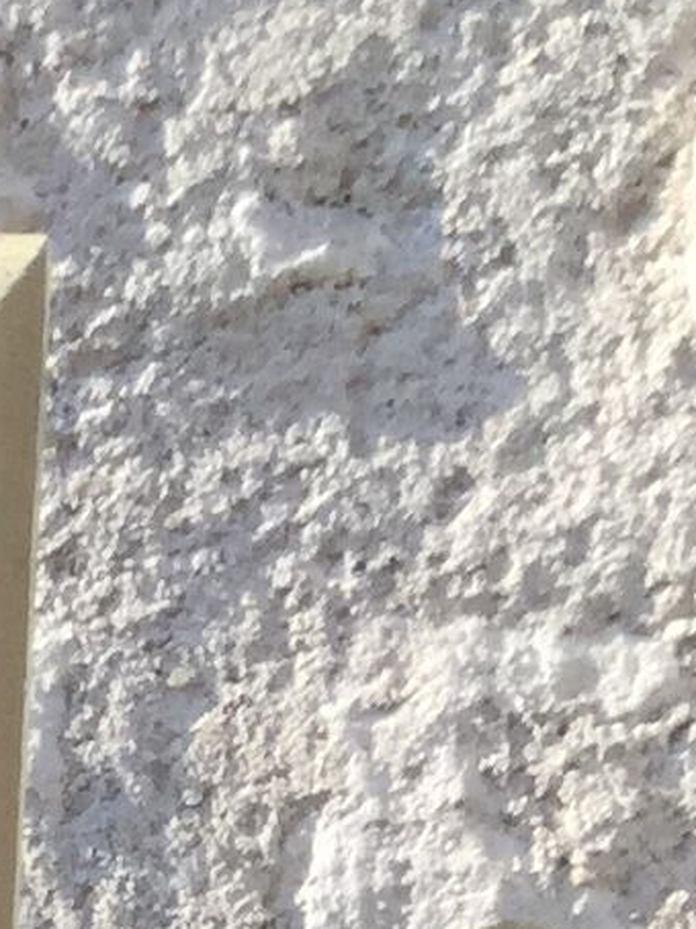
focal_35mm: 223
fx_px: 5984
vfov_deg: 8.0
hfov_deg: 6.0
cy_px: 2462
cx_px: -1615
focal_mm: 3.3
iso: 25
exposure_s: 1/840
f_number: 2.4
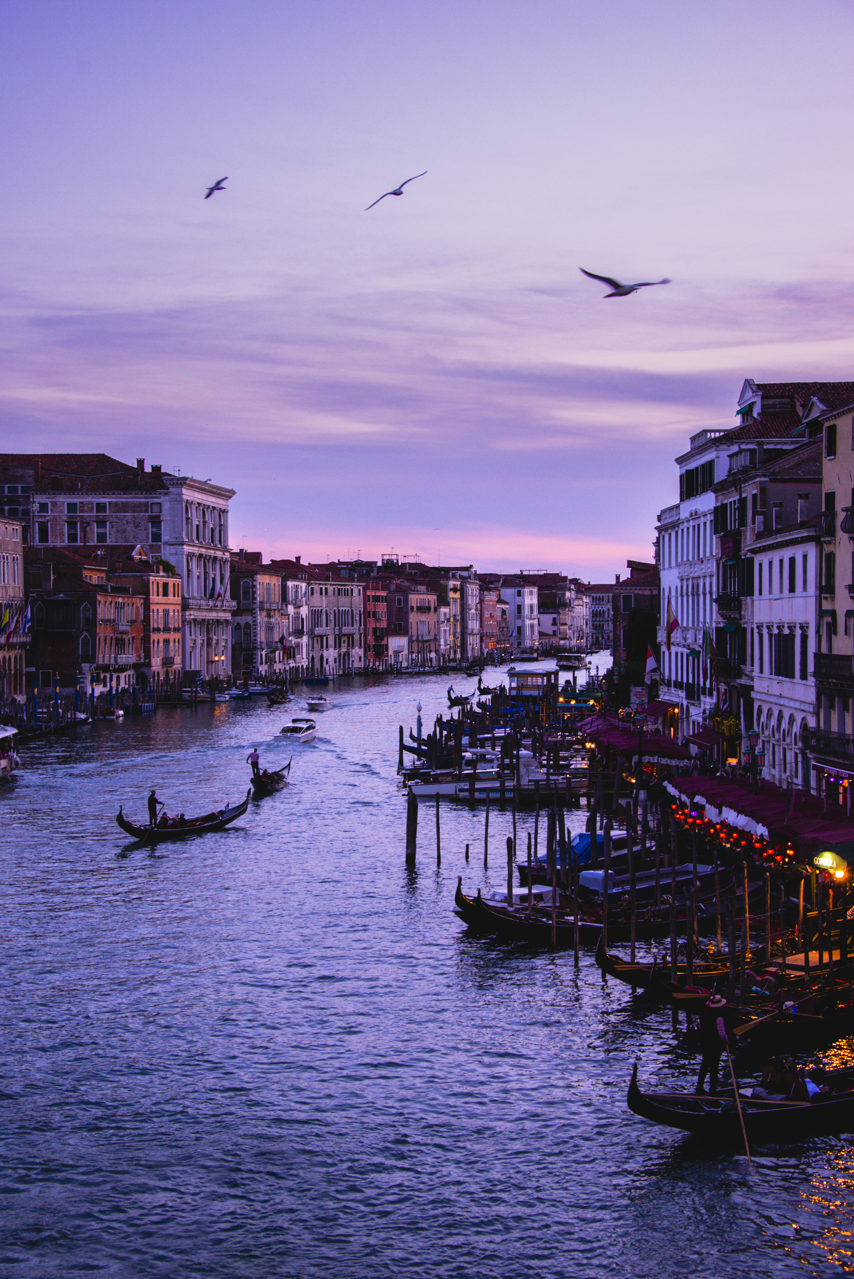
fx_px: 2097
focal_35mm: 59
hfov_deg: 23.0
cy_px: 640
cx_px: 405
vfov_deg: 33.9
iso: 800
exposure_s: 1/100
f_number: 6.3
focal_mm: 56
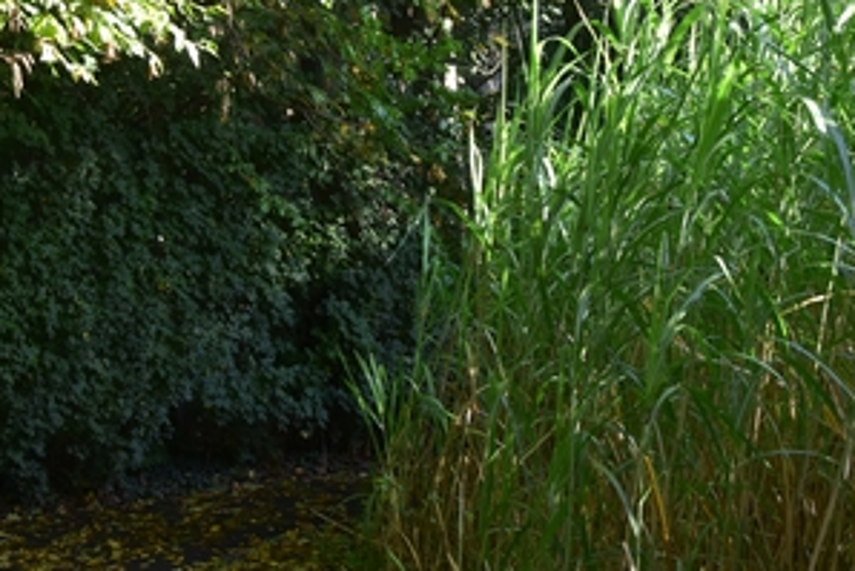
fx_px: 3445
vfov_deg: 9.4
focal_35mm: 145
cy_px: 37
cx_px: 296
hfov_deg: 14.1
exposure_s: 1/50
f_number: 10
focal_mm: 48
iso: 400
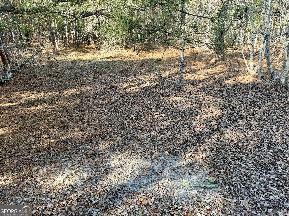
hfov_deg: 71.6
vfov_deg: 56.8
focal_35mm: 24
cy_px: 108
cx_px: 144
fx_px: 200
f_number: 1.78
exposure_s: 1/196
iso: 80
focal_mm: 6.76
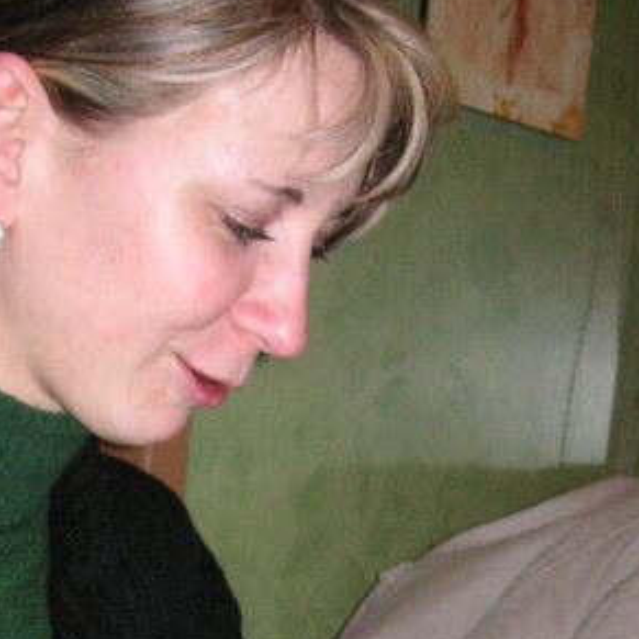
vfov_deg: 18.0
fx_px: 1880
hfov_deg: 19.3
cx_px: 336
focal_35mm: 90
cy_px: 843
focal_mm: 6.1
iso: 160
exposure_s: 1/45
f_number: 2.8
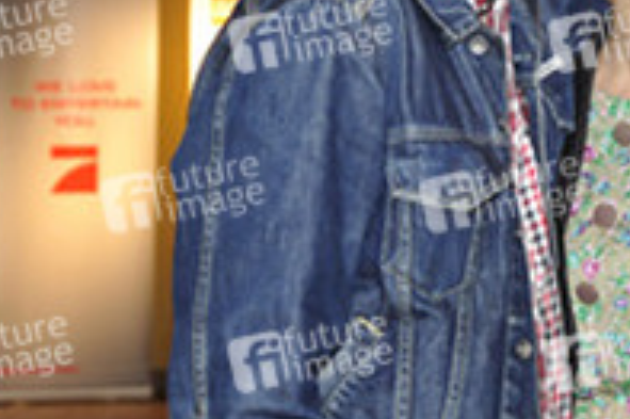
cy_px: -45
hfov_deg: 11.9
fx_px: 3007
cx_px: 545
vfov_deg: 7.9
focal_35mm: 172
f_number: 5
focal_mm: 50
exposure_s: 1/100
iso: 400
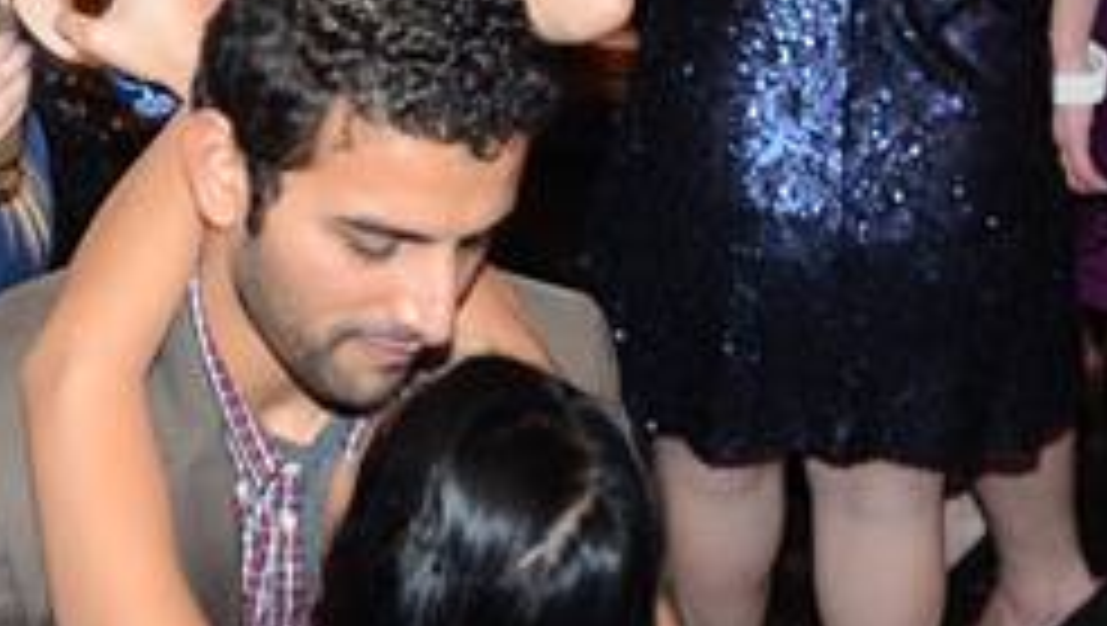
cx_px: 130
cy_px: 23
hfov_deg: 13.2
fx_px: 4731
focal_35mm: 161
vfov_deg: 7.5
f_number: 2.8
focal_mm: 46
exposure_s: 1/30
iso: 1250
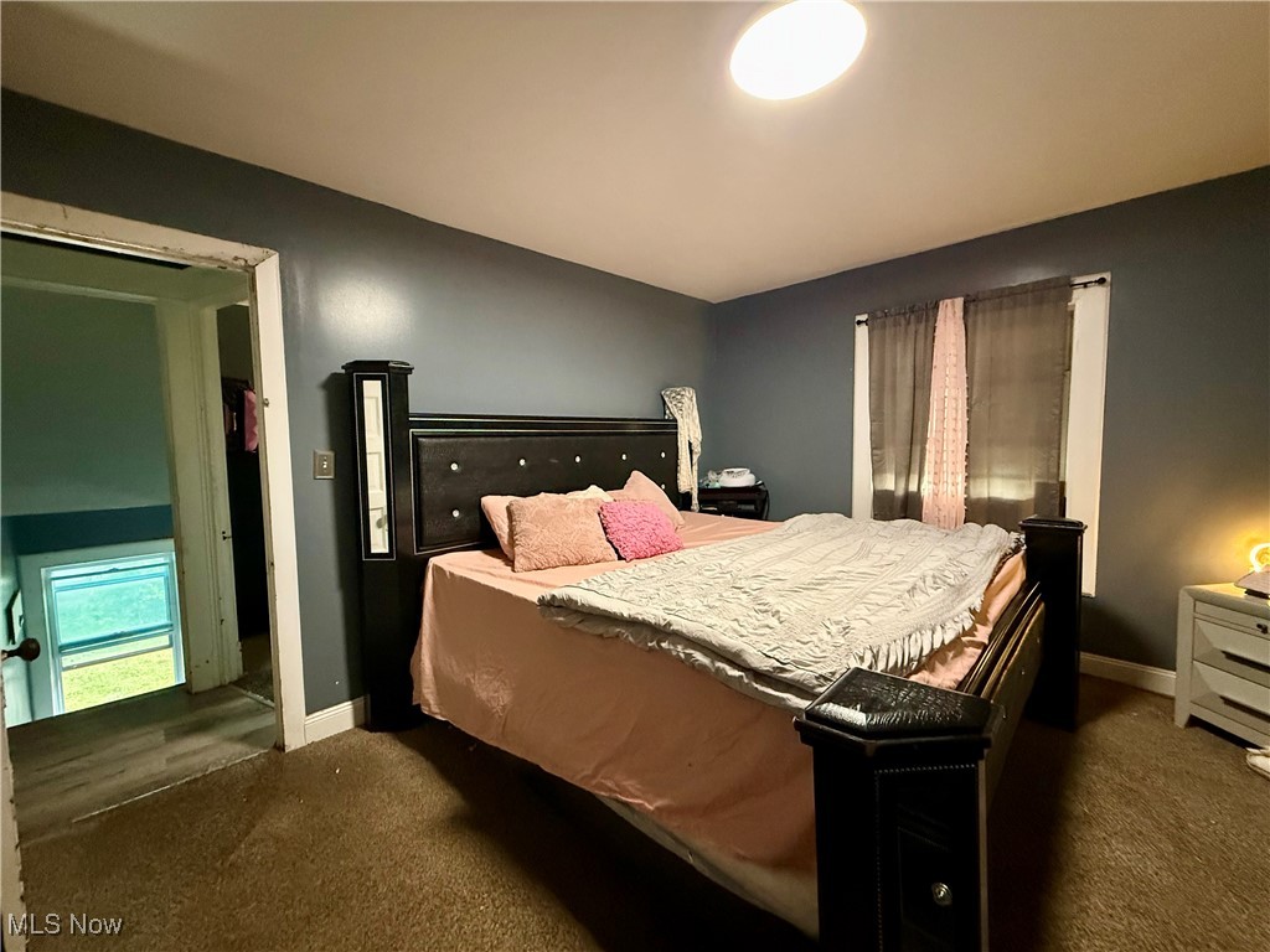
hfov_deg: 102.1
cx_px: 635
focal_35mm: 14
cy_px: 476
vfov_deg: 85.7
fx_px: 514
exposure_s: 1/60
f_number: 2.2
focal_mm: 2.22
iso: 800
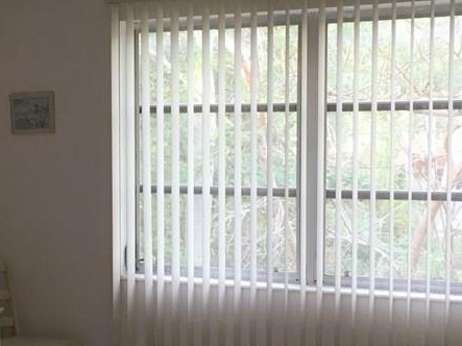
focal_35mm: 67
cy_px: 203
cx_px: 86
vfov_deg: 21.9
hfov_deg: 28.3
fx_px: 894
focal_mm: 4.15
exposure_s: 1/30
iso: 64
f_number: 2.2
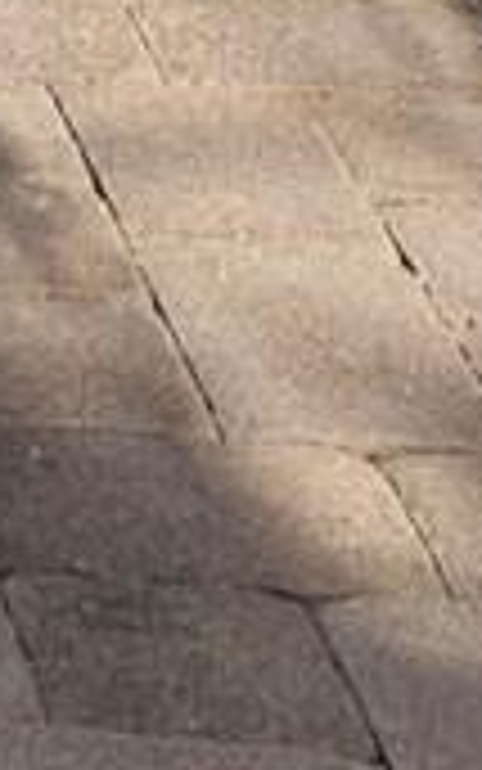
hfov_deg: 4.7
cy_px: -1752
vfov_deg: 7.7
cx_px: -2045
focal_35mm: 228
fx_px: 4788
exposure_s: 1/970
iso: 10
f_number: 1.7
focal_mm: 6.3
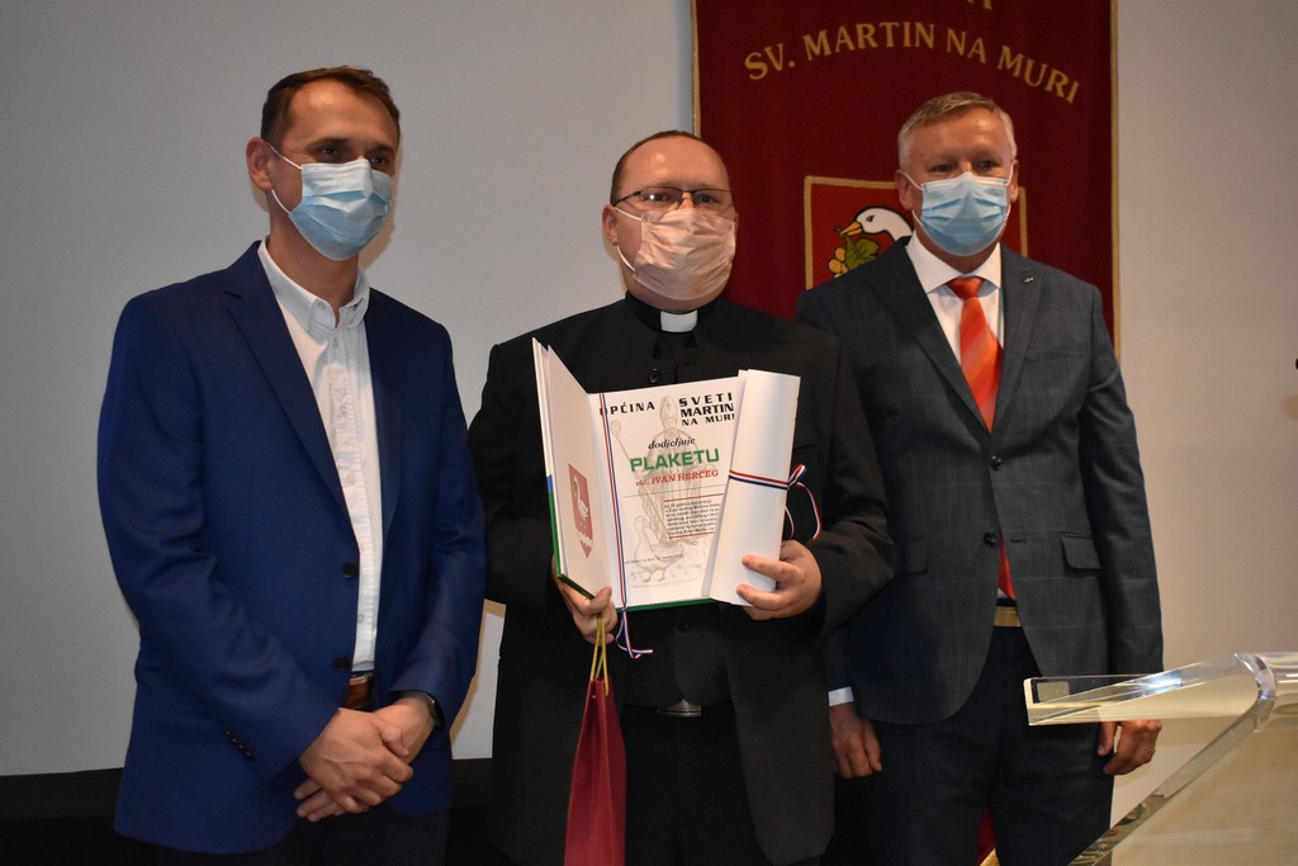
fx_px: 1569
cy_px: 433
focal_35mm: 44
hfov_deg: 45.0
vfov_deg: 30.9
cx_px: 649
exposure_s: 1/100
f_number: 4.2
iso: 2500
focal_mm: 29
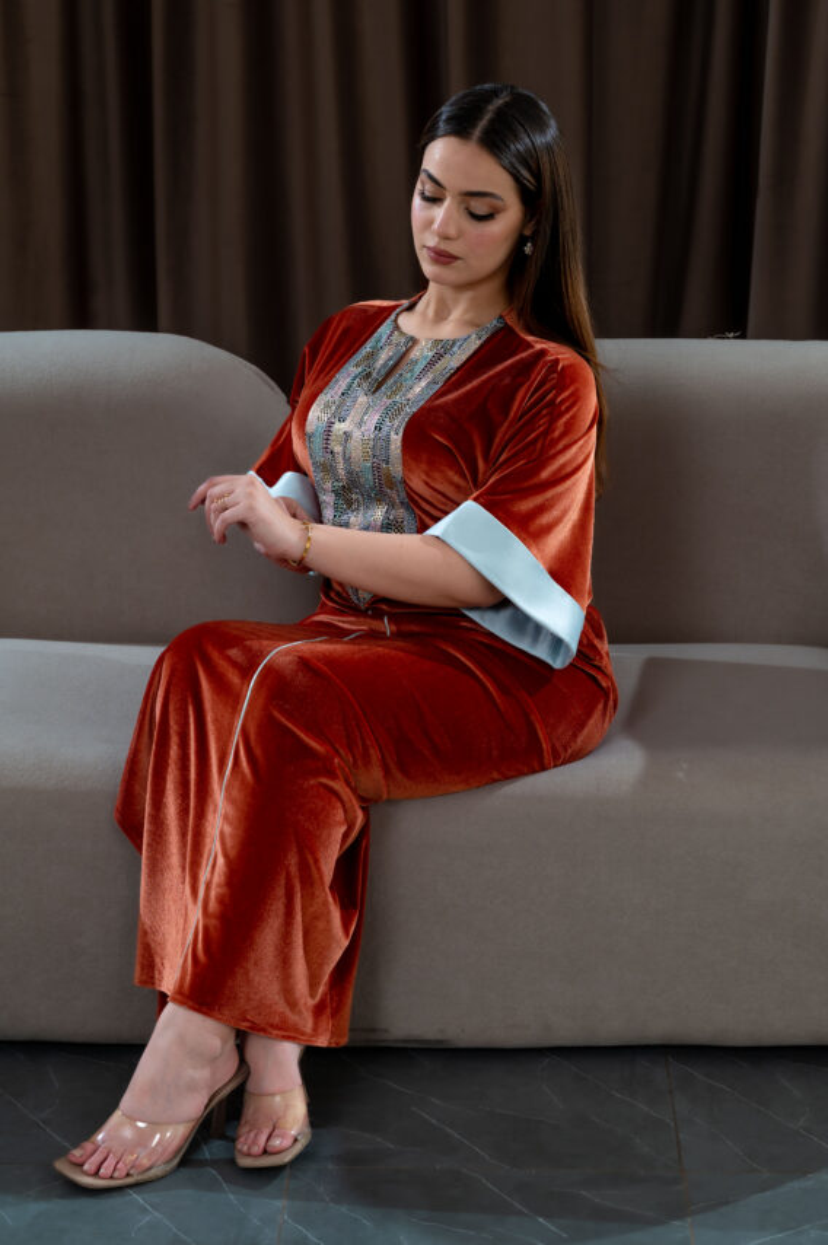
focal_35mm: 85
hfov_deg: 16.0
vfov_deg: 23.9
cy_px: 622
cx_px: 414
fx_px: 2937
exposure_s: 1/160
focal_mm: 85
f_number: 7.1
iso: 320
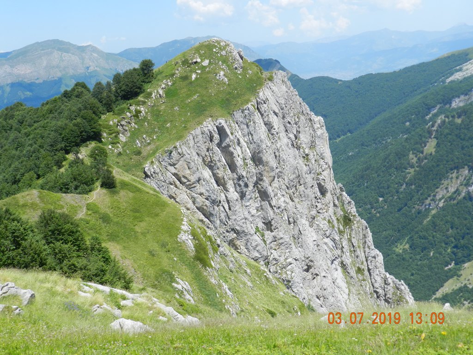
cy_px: 178
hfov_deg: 49.0
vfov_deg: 37.7
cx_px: 236
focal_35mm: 38
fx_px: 519
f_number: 4.5
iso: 160
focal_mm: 6.7
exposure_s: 1/800
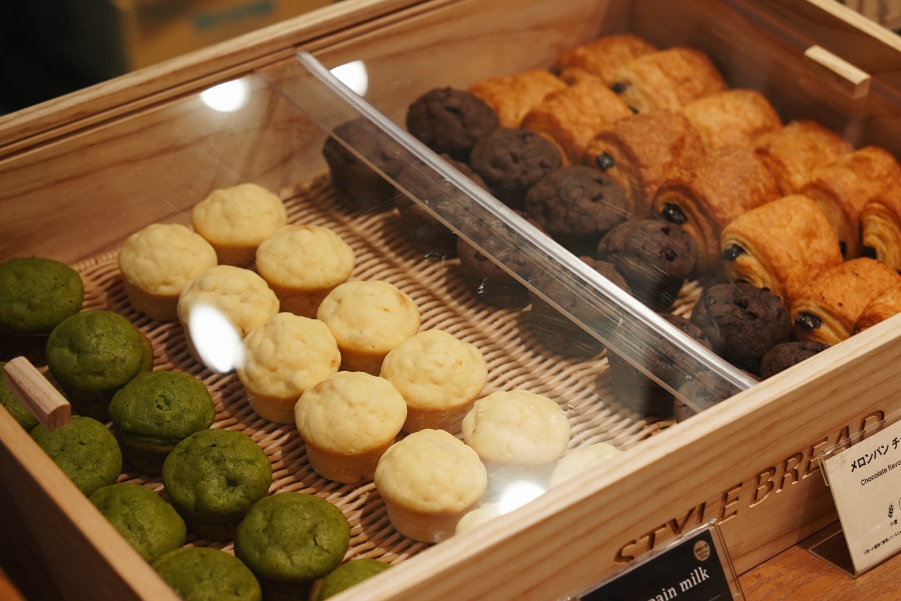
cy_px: 300
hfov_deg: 28.8
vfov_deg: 19.5
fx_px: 1752
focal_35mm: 70
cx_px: 450
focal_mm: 70
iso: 2000
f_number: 5
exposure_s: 1/125
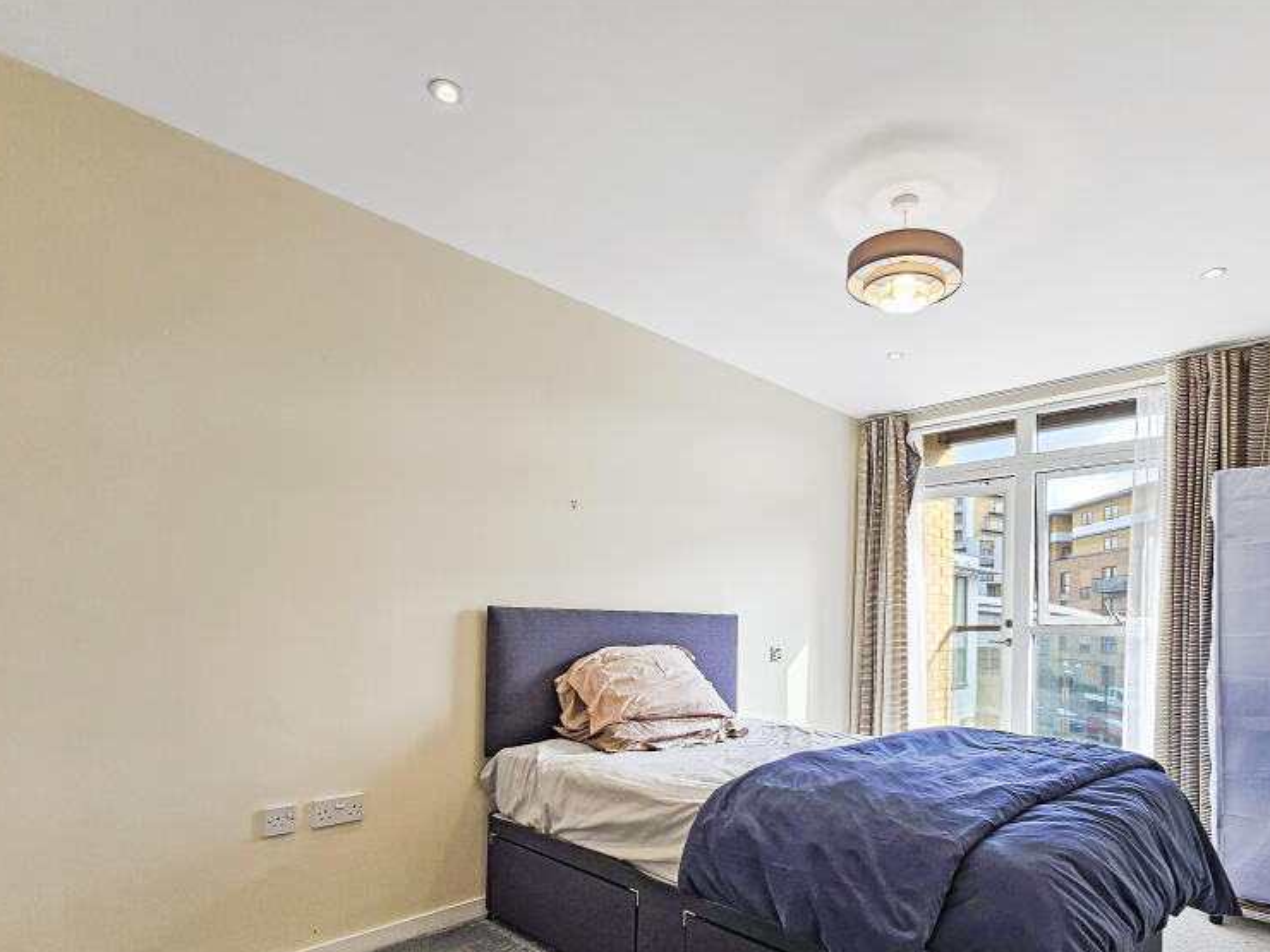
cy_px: 623
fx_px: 660
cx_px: 721
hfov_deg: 87.3
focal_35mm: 18
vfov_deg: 69.8
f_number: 2.2
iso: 50
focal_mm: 2.2
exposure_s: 1/167
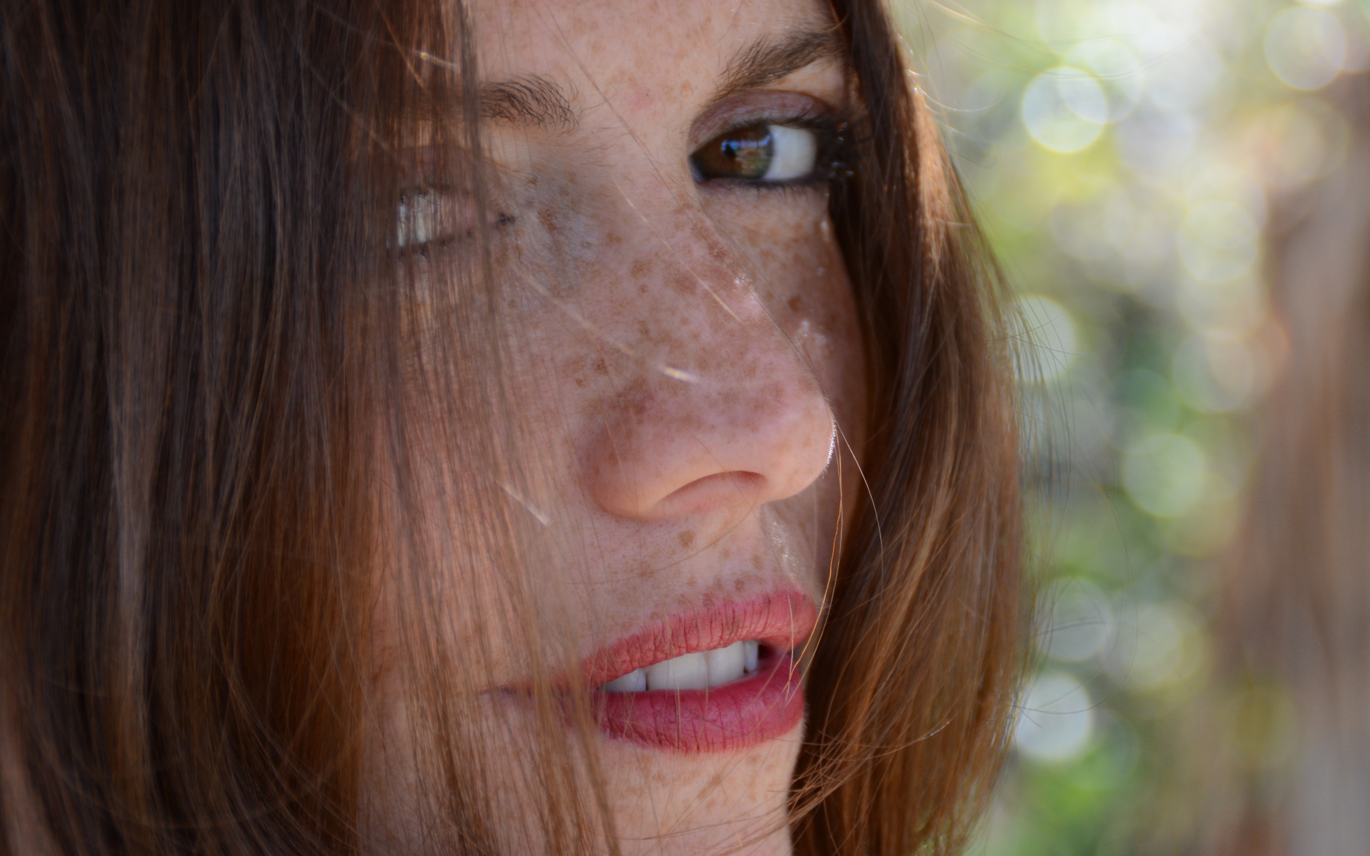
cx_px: 689
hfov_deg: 12.8
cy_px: 451
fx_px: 6105
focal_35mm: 164
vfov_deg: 8.0
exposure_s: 1/250
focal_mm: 105
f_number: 6.3
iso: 400
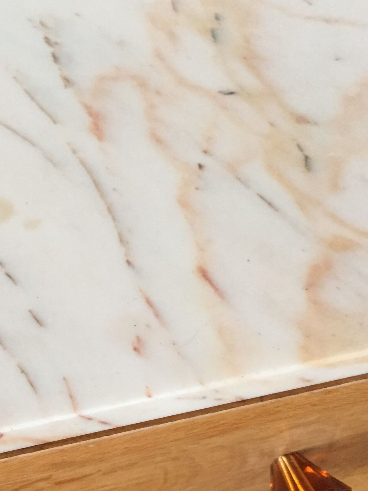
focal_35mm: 54
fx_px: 765
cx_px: 68
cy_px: 404
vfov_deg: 34.3
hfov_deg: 26.5
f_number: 2.2
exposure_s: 1/17
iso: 250
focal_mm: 4.15
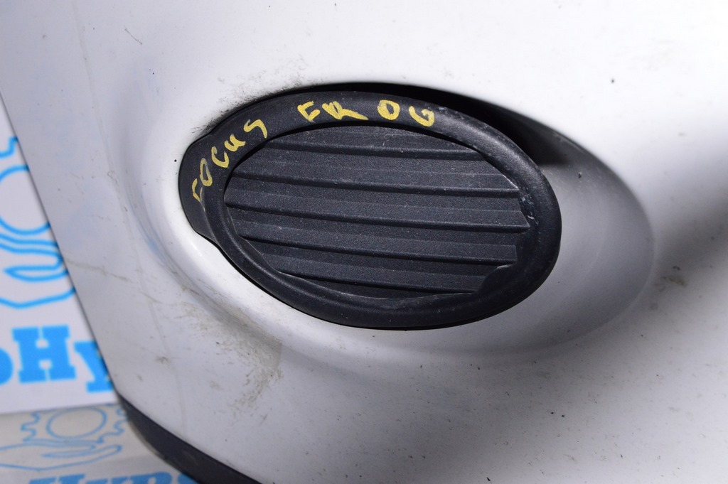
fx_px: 1030
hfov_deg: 38.9
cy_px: 242
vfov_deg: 26.4
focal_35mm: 51
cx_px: 364
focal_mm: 34
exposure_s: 1/200
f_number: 8
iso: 1600
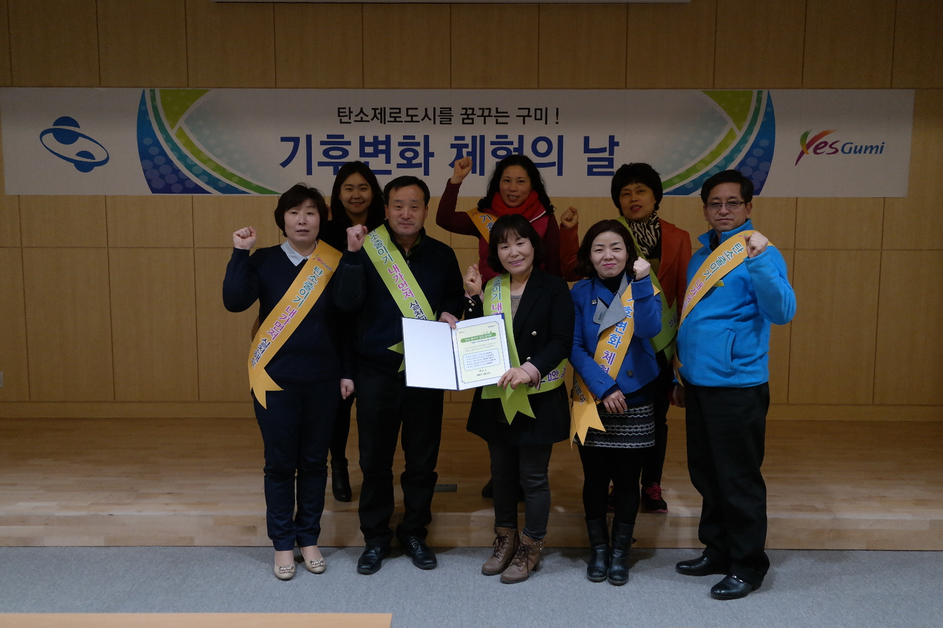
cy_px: 314
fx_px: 786
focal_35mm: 30
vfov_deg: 43.6
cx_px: 472
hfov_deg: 61.9
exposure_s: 1/40
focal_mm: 20
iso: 1600
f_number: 3.5
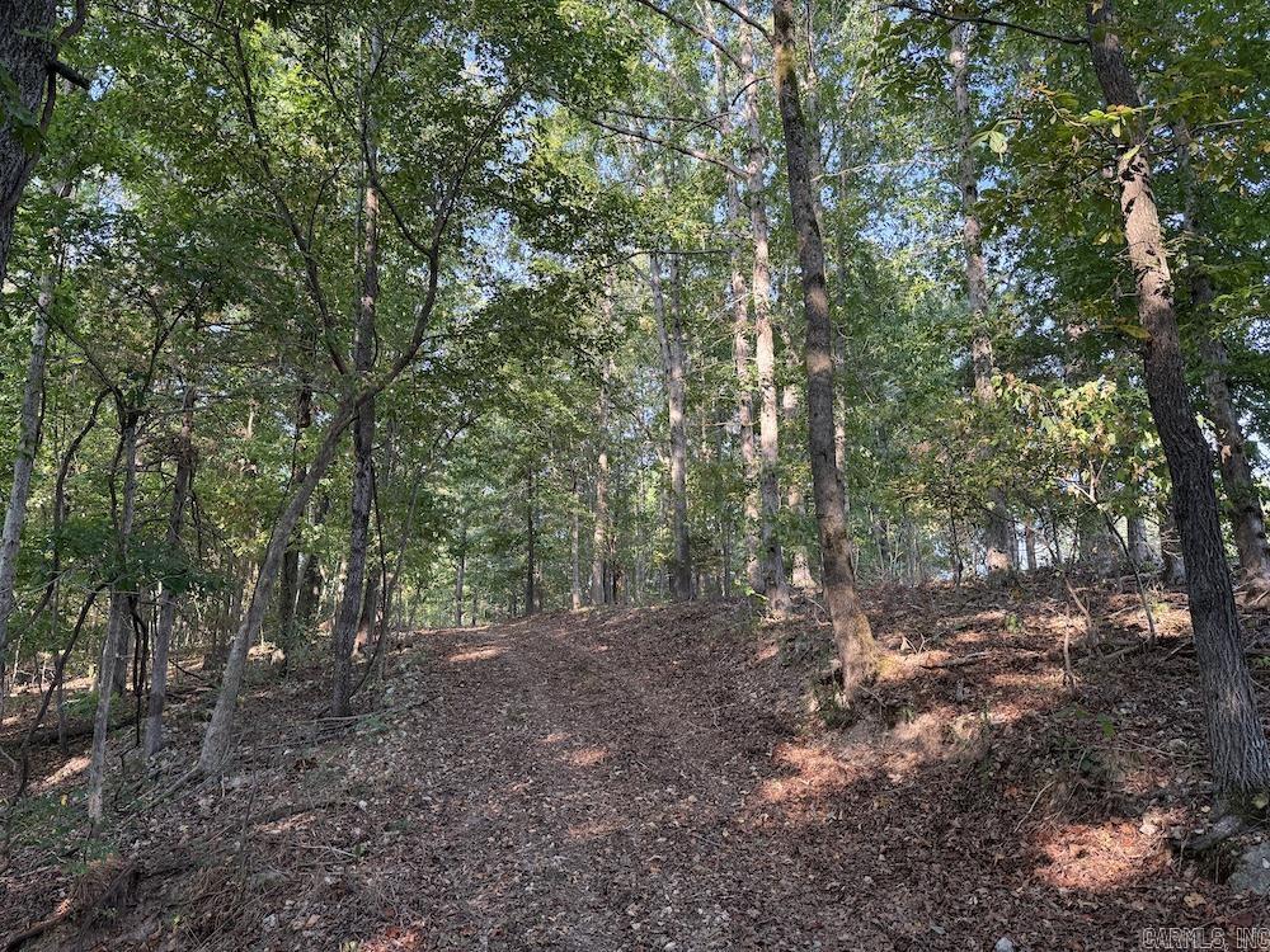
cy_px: 476
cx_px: 635
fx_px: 881
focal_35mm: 24
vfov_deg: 56.8
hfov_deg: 71.6
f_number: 1.78
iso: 160
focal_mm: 6.76
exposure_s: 1/232
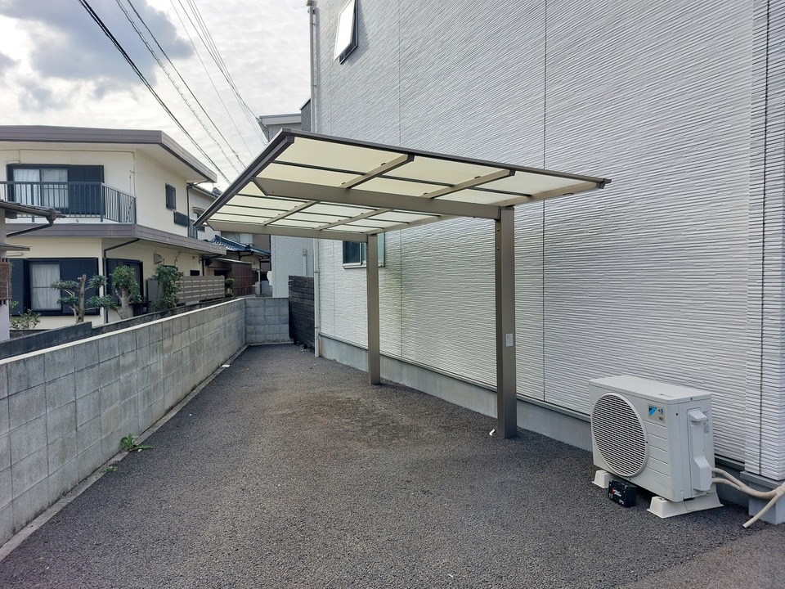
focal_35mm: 24
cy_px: 294
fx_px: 544
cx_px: 392
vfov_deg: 56.8
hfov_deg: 71.6
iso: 25
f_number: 1.8
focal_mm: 5.23
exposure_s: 1/566
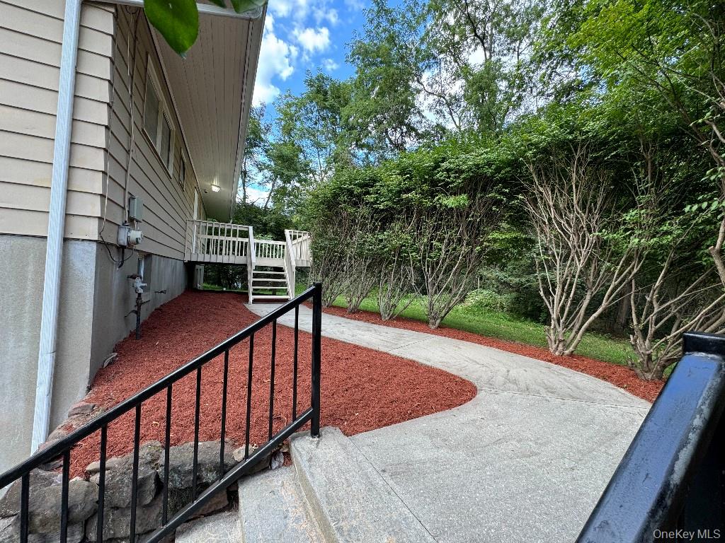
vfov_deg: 85.7
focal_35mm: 14
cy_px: 272
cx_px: 362
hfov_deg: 102.1
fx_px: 293
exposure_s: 1/99
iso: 64
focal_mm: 2.22
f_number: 2.2
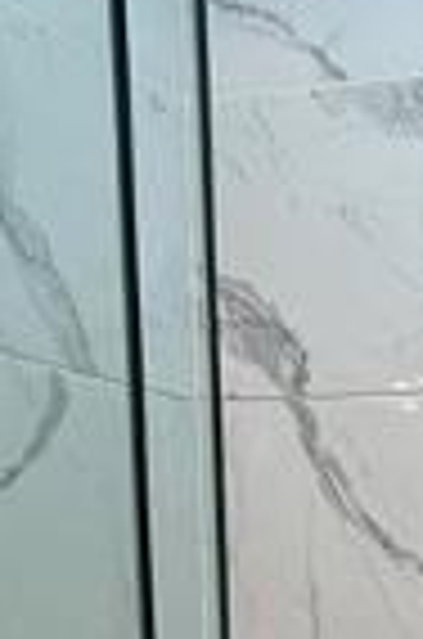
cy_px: 868
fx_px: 1399
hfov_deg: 15.3
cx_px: 706
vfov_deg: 22.5
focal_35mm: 79
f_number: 2.2
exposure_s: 1/120
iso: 160
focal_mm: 2.22
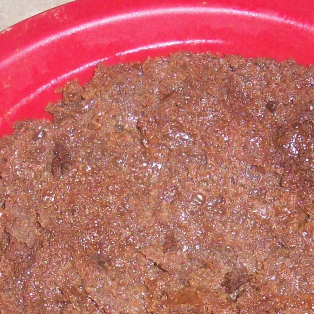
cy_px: 246
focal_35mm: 109
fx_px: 1119
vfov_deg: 15.9
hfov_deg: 16.0
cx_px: 166
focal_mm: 6.2
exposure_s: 1/45
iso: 160
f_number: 2.8
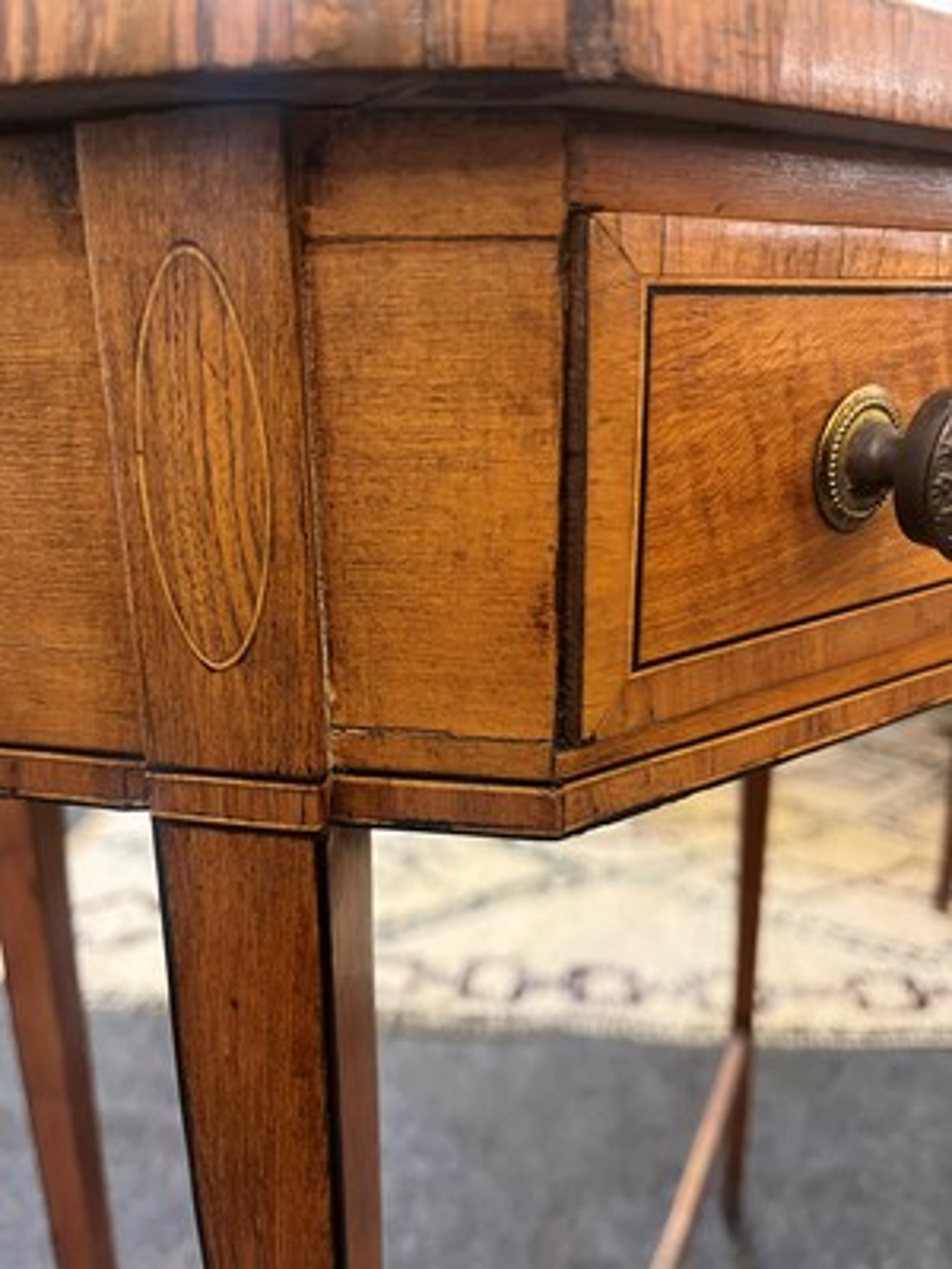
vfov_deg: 67.3
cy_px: 634
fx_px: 953
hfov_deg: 53.1
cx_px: 476
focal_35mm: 26
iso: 250
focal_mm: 5.1
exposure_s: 1/50
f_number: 1.6
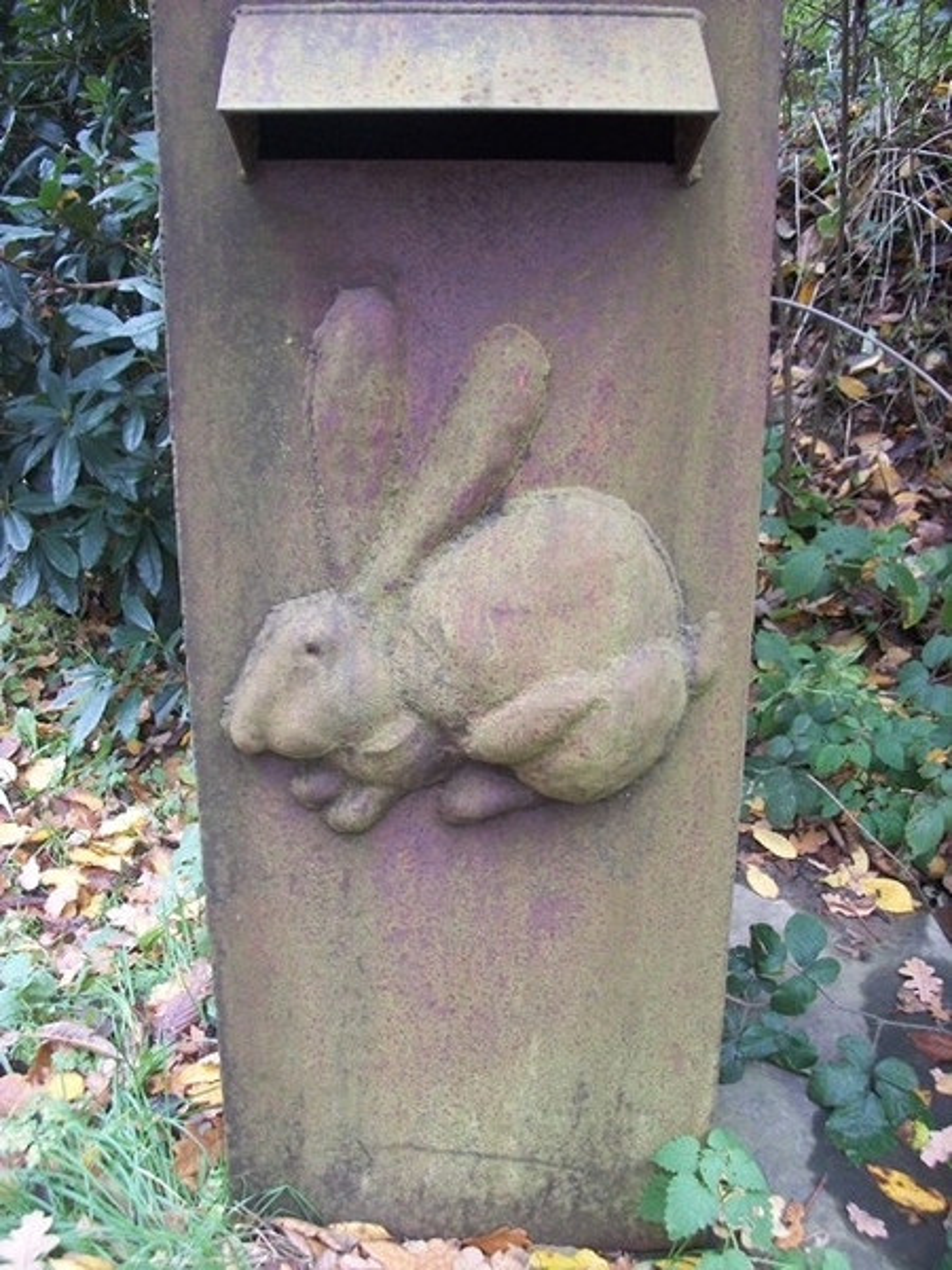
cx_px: 476
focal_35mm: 32
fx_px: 1173
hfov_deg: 44.2
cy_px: 635
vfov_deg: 56.8
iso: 213
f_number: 2.9
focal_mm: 5.7
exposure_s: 1/60
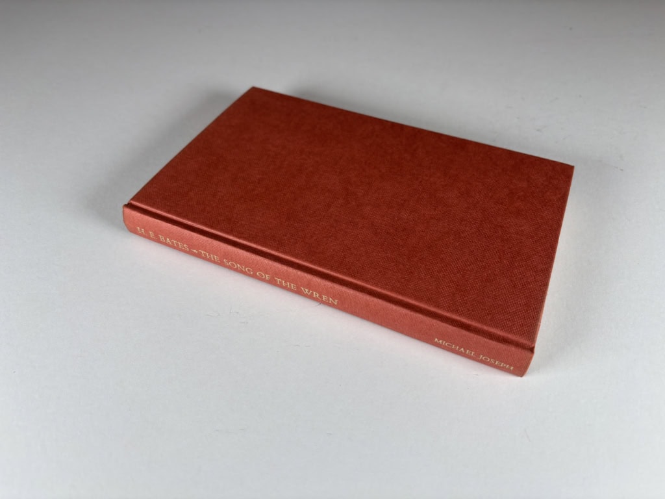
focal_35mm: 26
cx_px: 332
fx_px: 499
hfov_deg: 67.3
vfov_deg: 53.1
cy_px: 250
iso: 40
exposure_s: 1/100
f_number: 1.6
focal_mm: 6
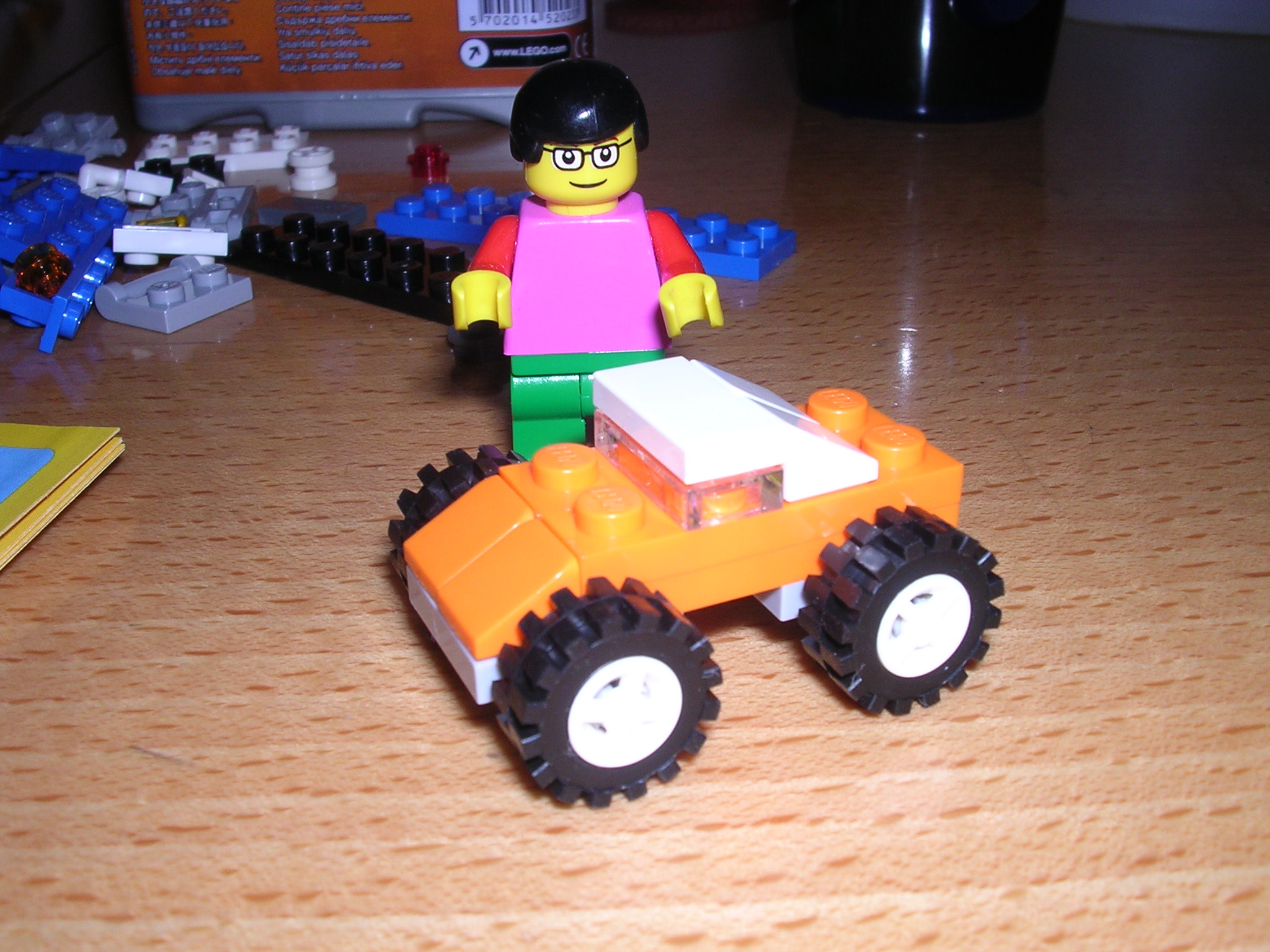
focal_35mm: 38
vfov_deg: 37.7
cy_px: 476
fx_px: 1394
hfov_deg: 49.0
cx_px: 635
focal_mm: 5.8
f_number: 5.6
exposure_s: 1/60.1
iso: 100
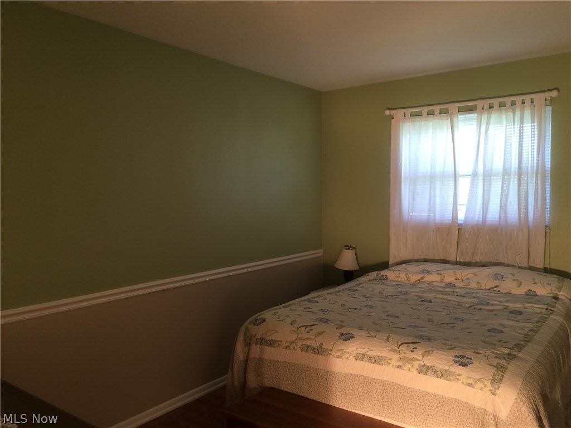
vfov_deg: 48.2
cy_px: 214
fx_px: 478
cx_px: 286
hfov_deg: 61.7
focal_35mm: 29
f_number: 2.2
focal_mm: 4.15
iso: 40
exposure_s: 1/30
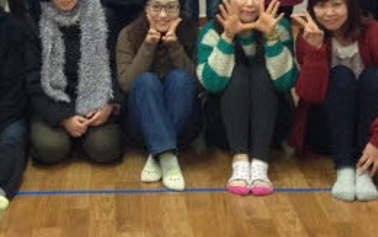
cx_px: 100
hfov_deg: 21.9
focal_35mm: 94
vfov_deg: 13.5
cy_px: -66
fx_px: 969
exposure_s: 1/20
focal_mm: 4.13
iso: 125
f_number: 2.4
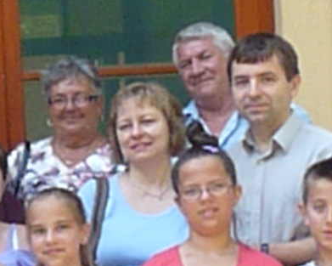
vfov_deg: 8.1
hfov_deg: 9.9
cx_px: -170
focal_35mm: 189
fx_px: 1858
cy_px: 339
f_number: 5
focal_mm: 6.6
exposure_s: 1/250
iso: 800
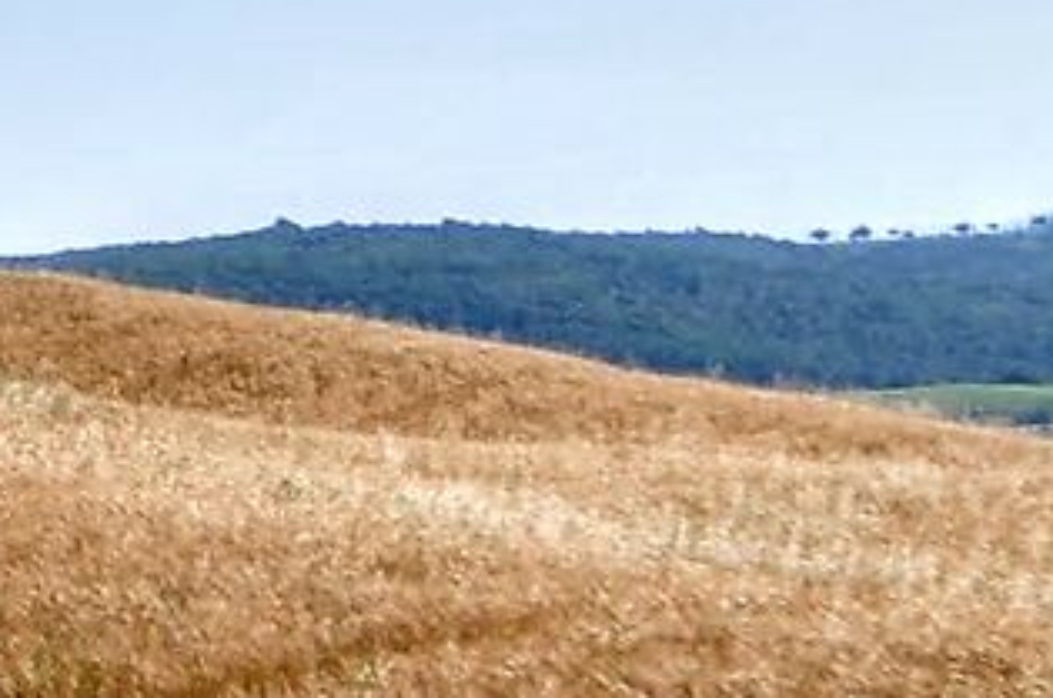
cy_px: -240
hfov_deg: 6.6
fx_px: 8002
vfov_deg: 5.0
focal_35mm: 274
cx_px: -2440
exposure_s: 1/250
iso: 200
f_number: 11
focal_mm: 24
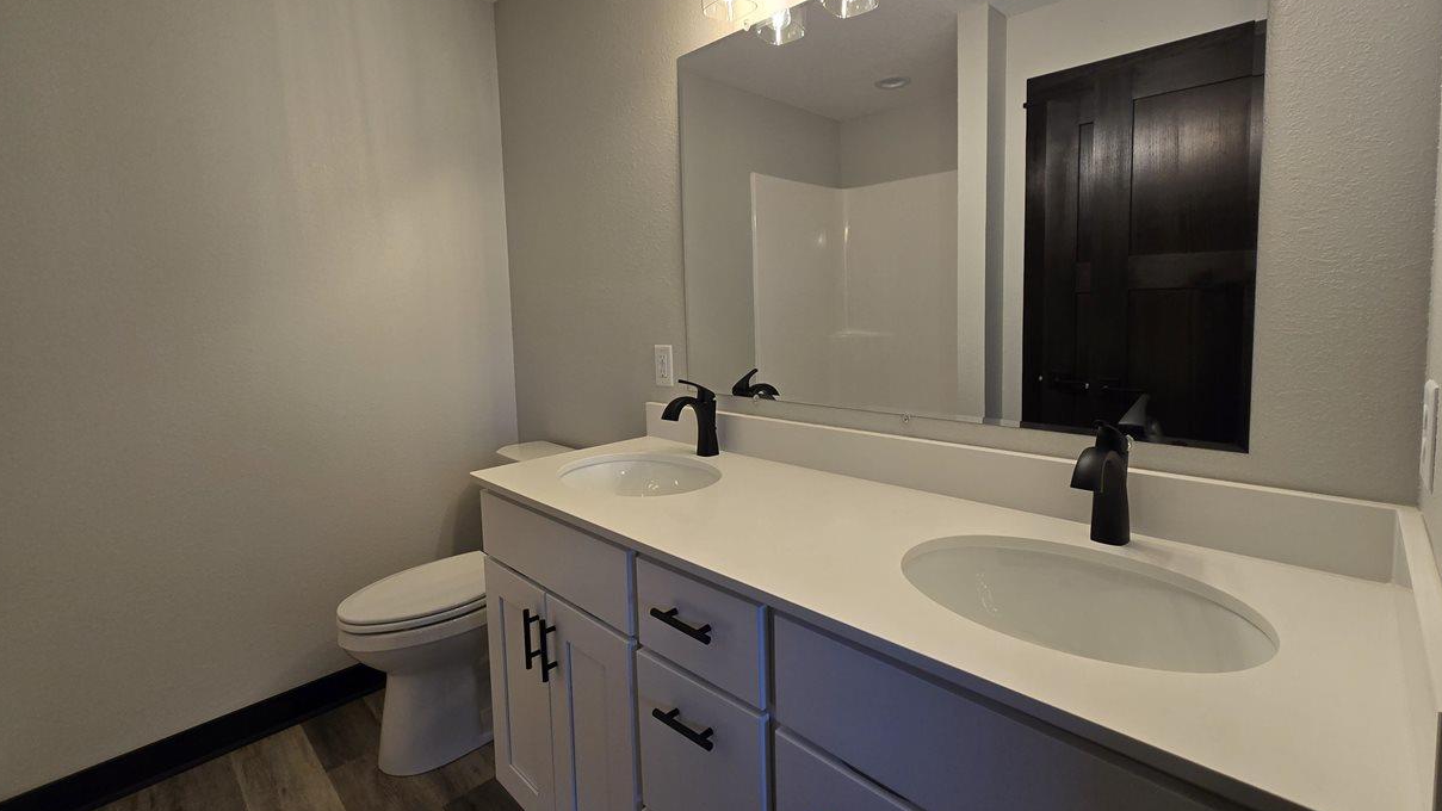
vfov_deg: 70.3
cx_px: 728
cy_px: 364
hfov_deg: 103.0
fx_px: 574
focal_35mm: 15
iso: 50
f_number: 2.2
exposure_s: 1/60
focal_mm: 2.2
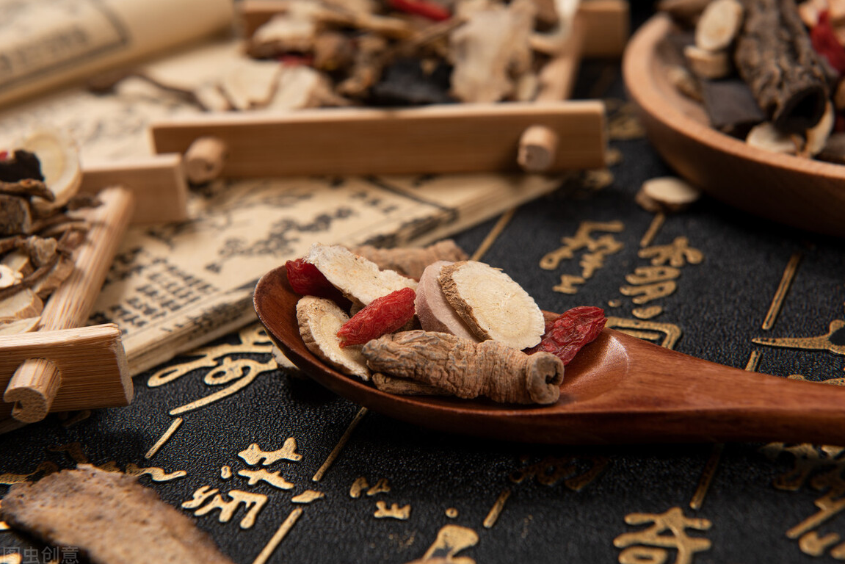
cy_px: 277
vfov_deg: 18.7
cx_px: 440
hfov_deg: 27.7
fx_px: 1714
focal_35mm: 73
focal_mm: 70
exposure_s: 1/125
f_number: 10
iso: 64
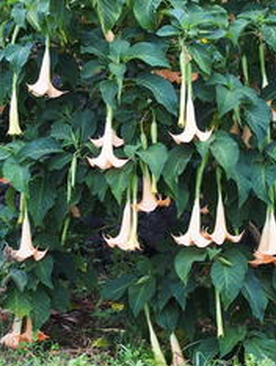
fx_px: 1263
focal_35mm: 119
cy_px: 239
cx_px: 177
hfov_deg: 12.5
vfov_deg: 16.5
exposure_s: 1/125
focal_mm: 13.2
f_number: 2.8
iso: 160
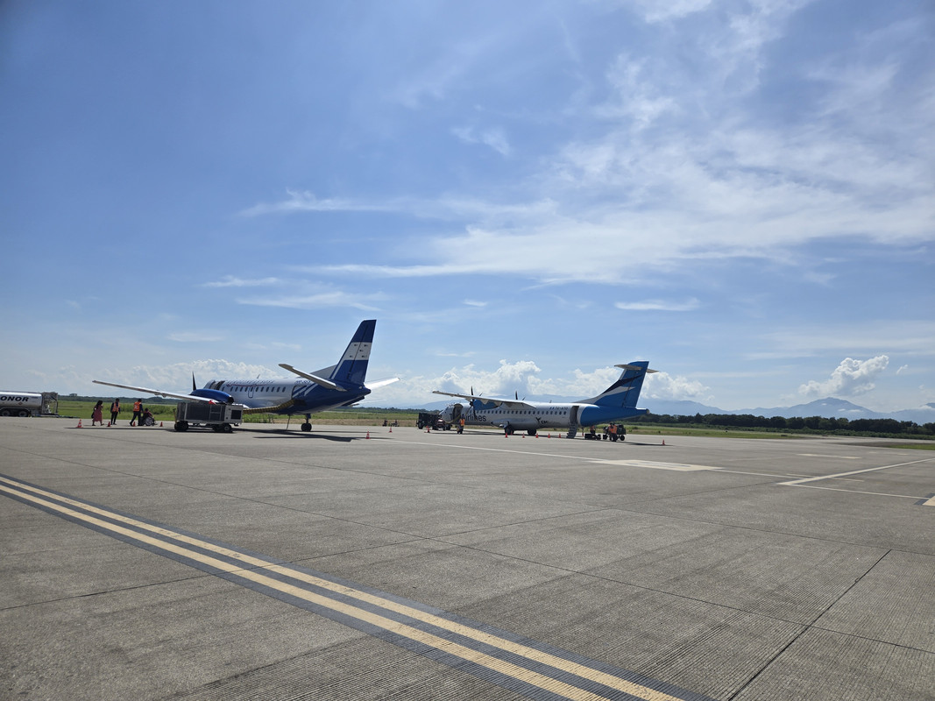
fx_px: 621
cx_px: 468
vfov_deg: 58.9
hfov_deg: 73.9
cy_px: 350
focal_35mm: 23
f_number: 1.8
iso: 25
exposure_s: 1/5002
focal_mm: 5.4
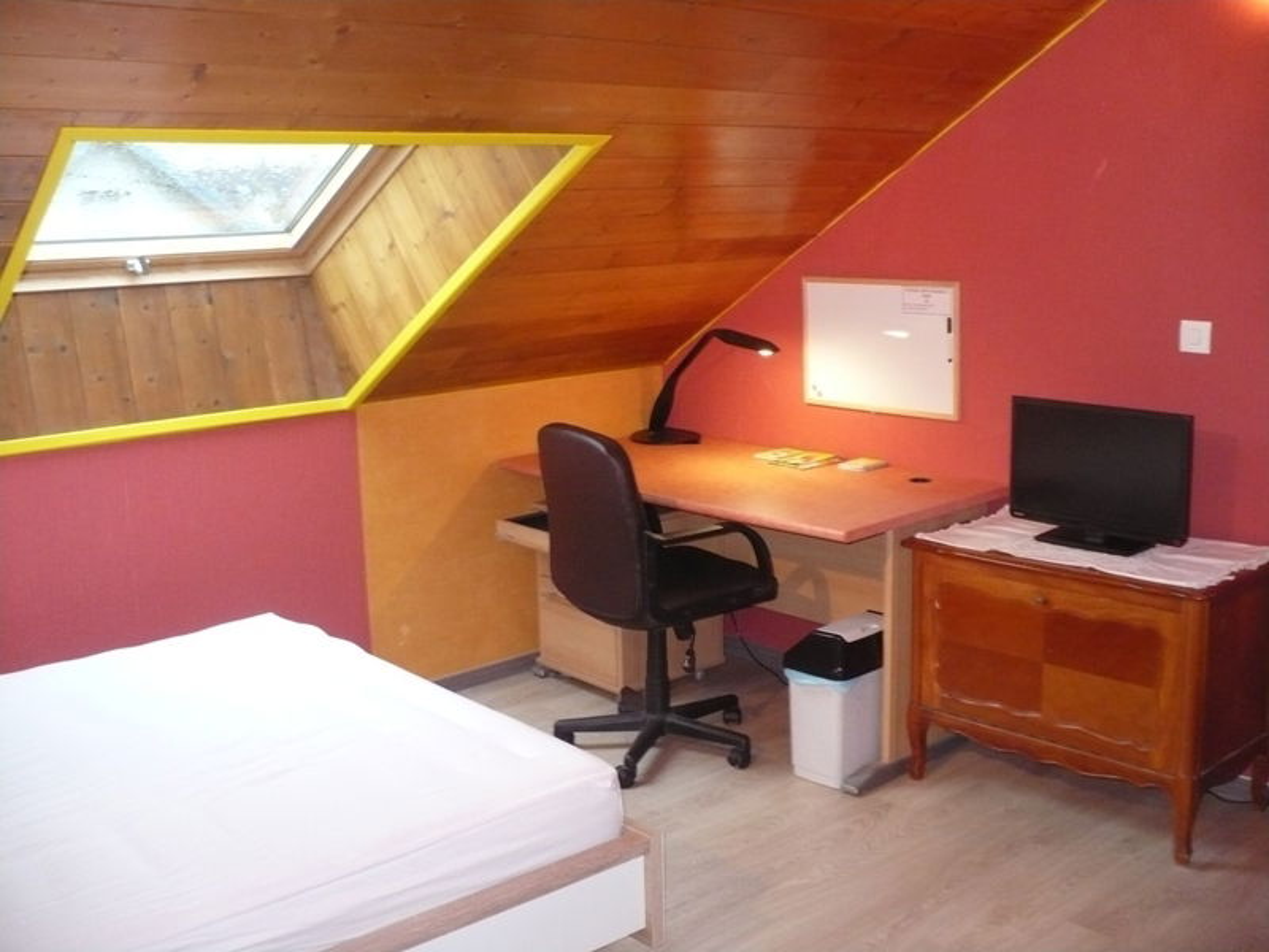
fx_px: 1356
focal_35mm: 37
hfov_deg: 50.1
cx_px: 634
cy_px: 476
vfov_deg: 38.7
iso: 320
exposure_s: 1/30
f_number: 2.8
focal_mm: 6.1
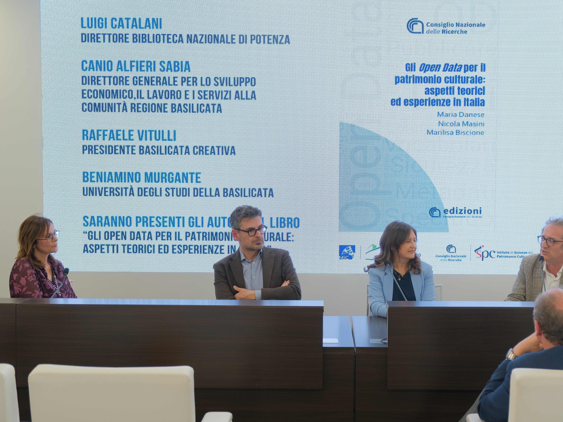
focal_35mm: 51
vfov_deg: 28.6
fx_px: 829
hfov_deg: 37.4
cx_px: 318
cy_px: 212
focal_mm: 30.2
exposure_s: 1/100
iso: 500
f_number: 3.6
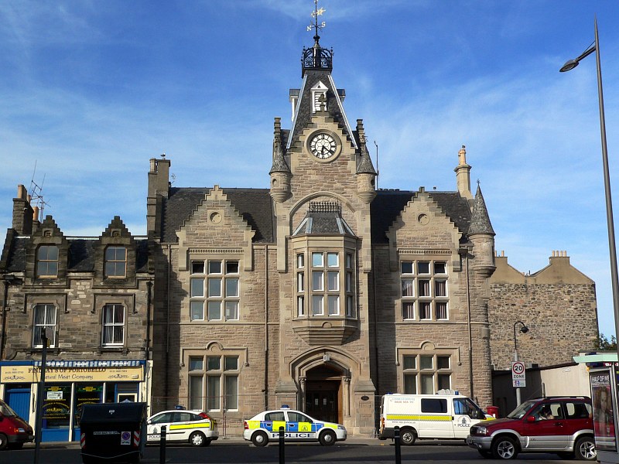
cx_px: 310
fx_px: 840
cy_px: 232
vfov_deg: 30.9
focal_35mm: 47
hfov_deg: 40.4
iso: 80
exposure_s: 1/400
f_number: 6.5
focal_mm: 7.9
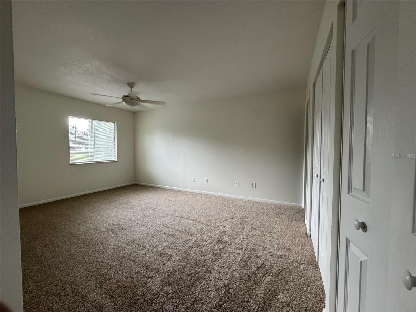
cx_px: 208
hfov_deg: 102.1
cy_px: 156
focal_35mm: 14
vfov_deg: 85.7
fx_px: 168
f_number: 2.2
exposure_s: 1/120
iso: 250
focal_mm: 2.22
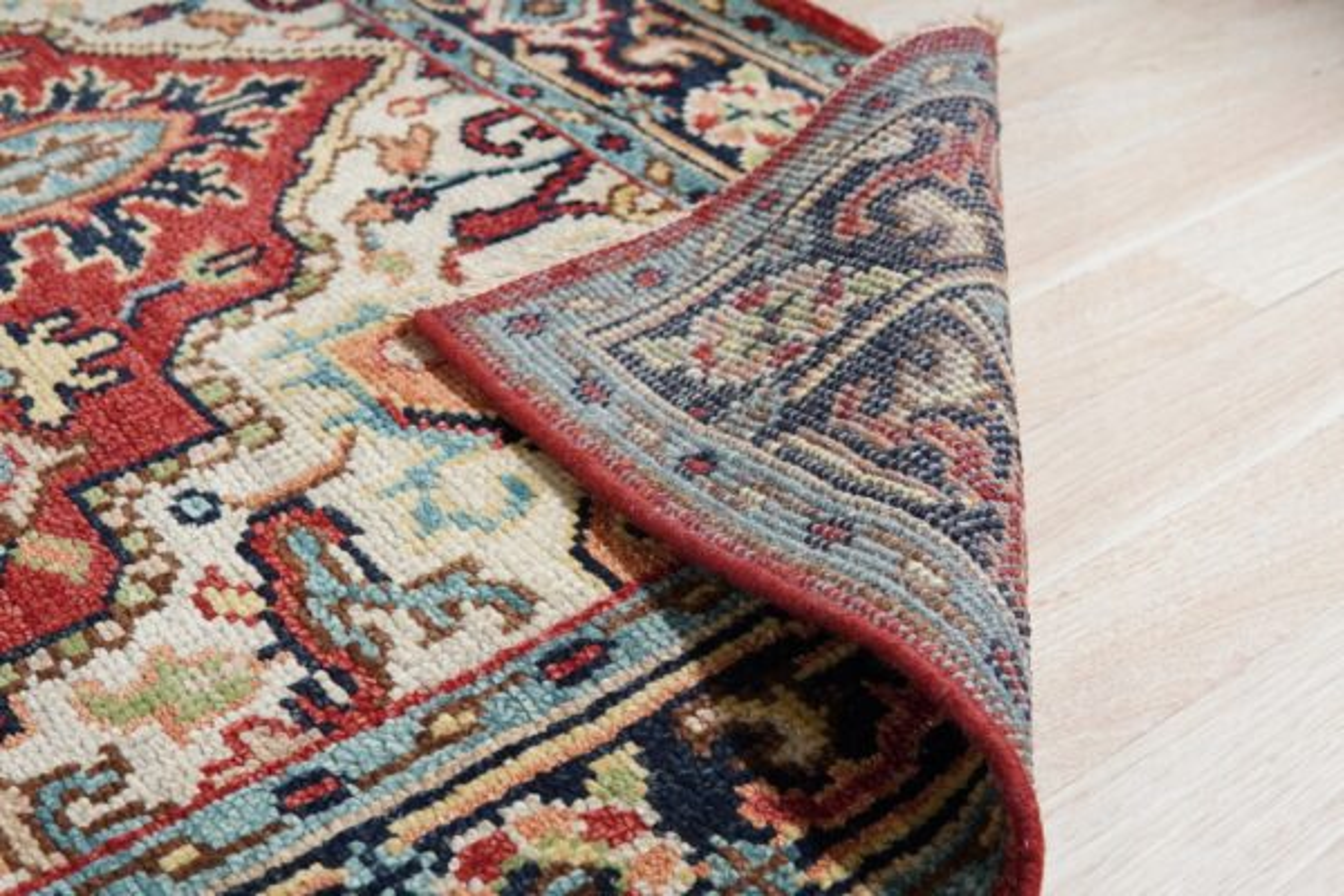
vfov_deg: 29.9
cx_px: 672
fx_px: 1680
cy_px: 448
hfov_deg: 43.6
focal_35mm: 45
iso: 500
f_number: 5
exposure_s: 1/160
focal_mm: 30
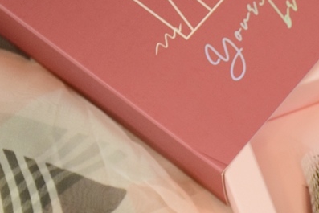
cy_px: 198
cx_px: 382
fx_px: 1675
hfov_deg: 10.7
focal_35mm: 189
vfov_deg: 7.3
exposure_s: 1/200
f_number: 7.1
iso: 1600
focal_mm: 50
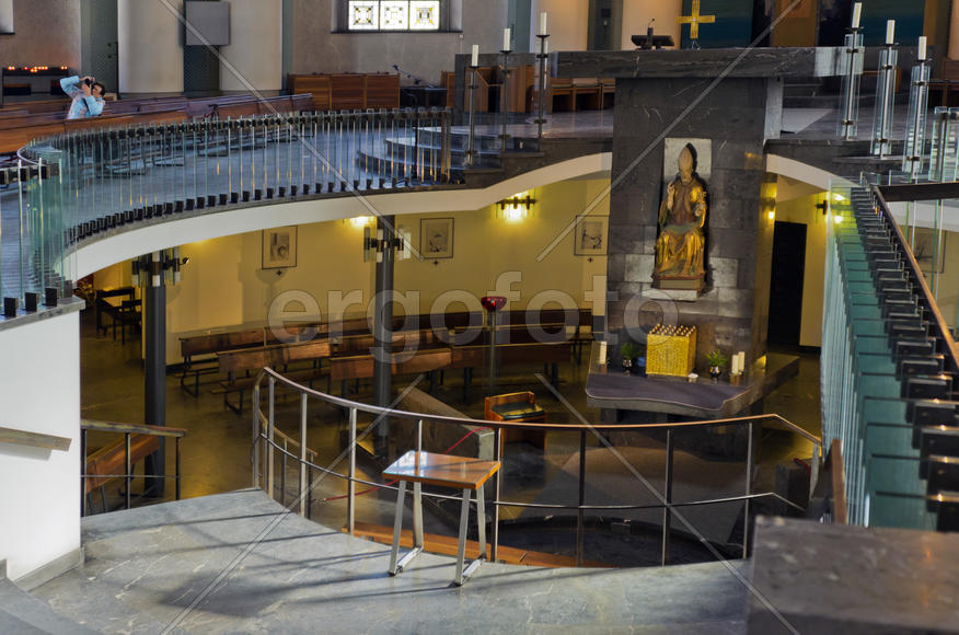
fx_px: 1116
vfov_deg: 31.7
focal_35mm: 42
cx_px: 480
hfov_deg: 46.5
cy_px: 318
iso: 900
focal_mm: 28
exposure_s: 1/30
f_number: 3.5
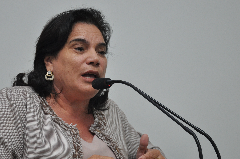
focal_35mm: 83
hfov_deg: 24.5
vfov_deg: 16.4
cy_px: 96
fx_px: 553
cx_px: 108
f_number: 5.6
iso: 800
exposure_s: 1/60
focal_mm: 42
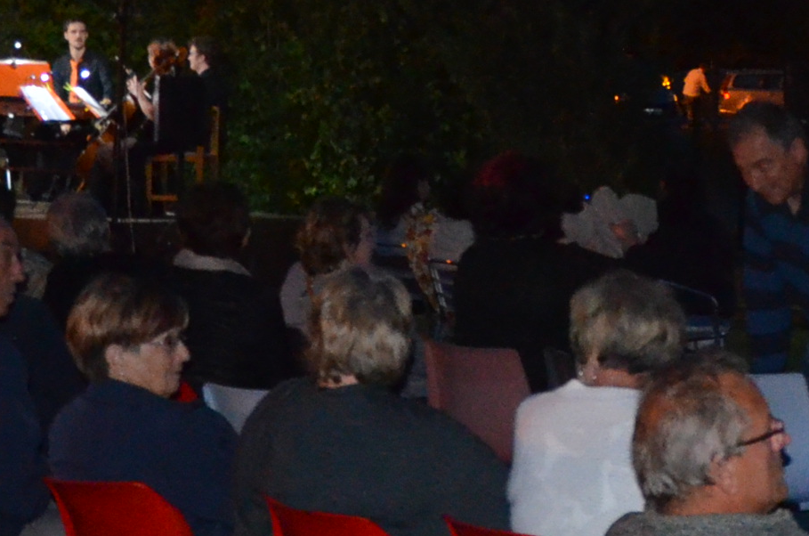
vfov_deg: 10.6
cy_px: 21
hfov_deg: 15.7
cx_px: 806
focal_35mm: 128
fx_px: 2871
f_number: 3.8
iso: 3200
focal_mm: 21
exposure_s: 1/60
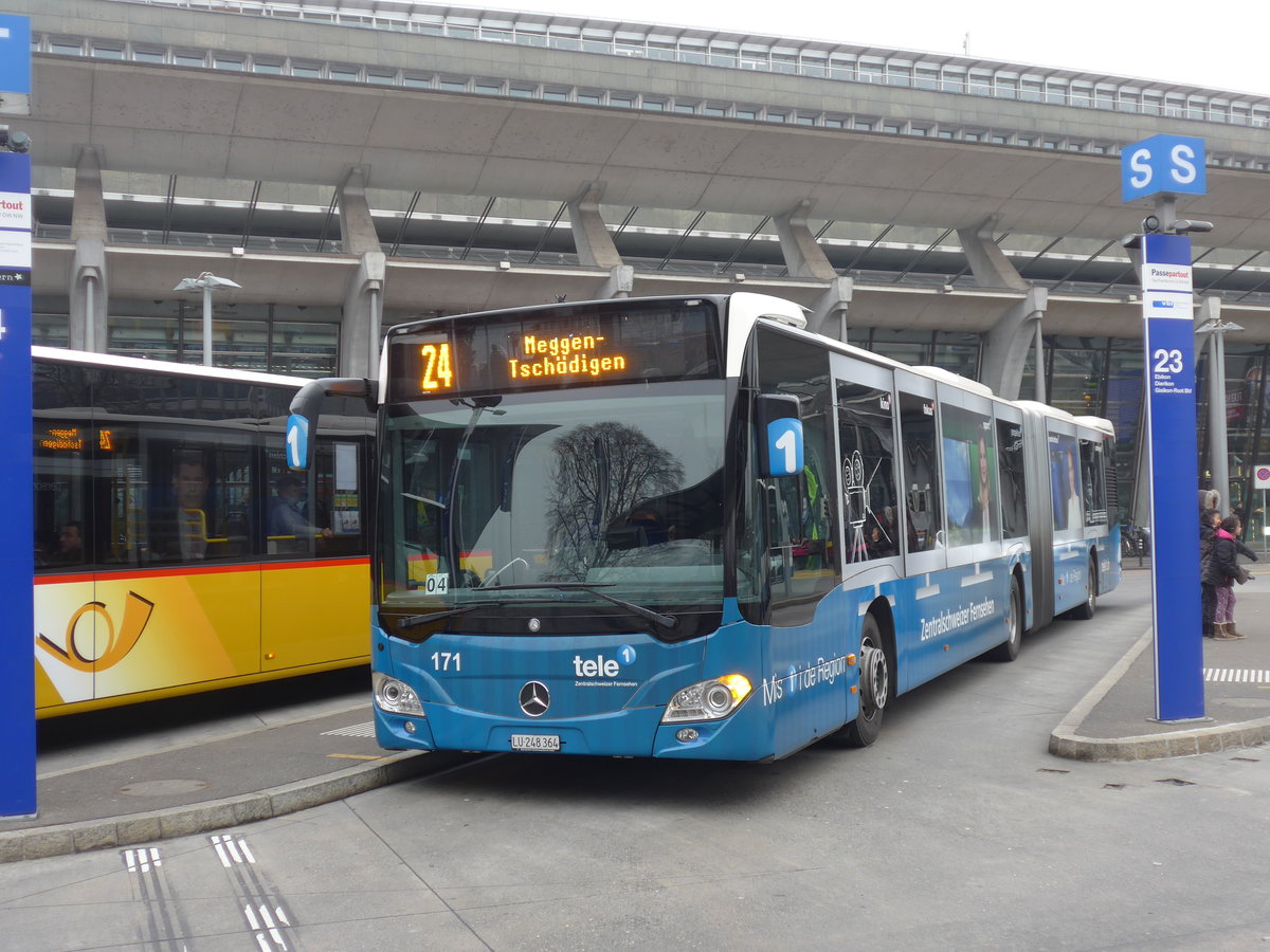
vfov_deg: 35.1
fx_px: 1504
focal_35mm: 41
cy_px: 476
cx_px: 635
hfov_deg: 45.8
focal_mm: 8.4
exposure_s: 1/100
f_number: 2.6
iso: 80
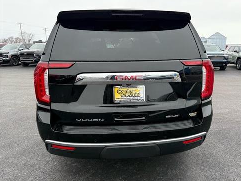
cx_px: 125
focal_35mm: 25
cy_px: 88
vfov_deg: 54.9
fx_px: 174
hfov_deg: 69.4
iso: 200
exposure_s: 1/234
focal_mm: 6.76
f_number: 1.78
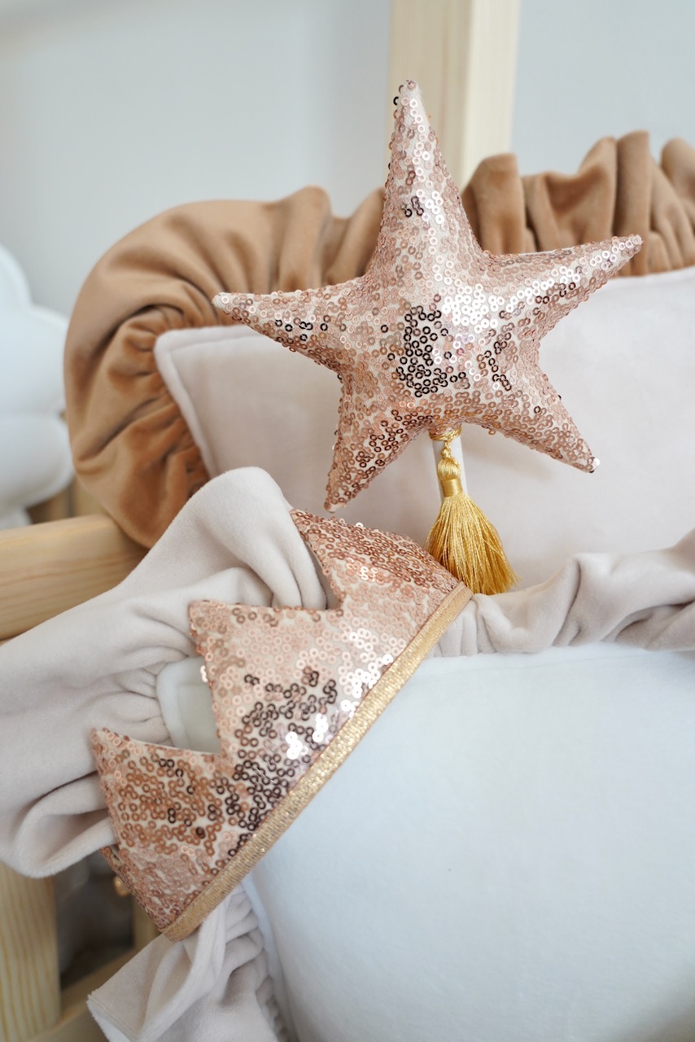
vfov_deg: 61.9
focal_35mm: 30
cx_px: 348
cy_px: 521
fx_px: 868
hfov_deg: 43.6
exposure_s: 1/25
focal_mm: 30
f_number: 4.5
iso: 1000
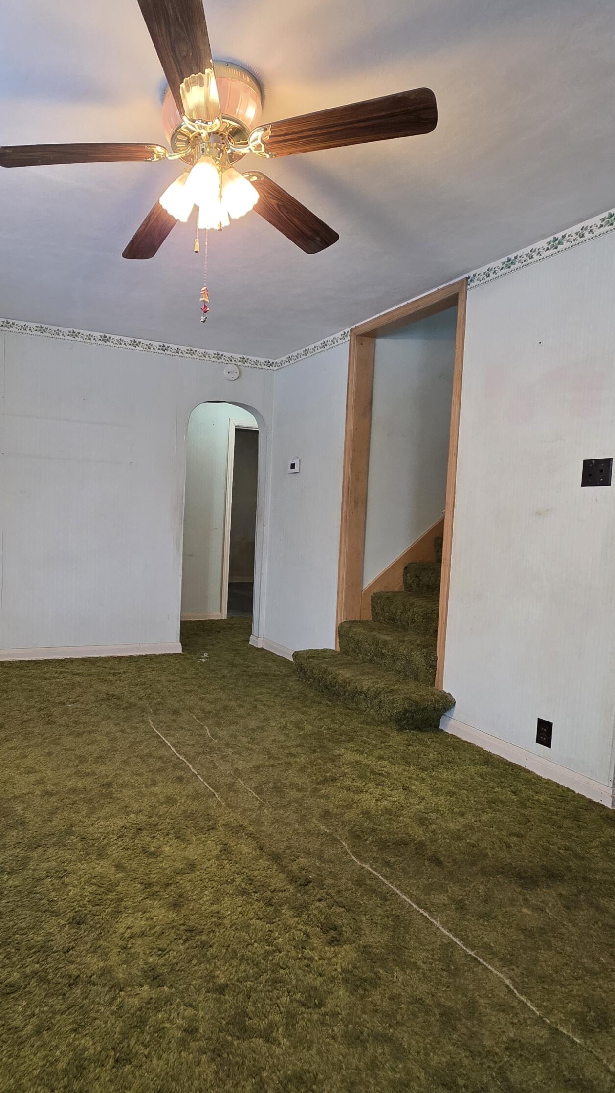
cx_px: 175
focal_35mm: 19
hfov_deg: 56.2
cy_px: 546
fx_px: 551
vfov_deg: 89.6
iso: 250
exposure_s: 1/120
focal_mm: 2.2
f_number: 1.9
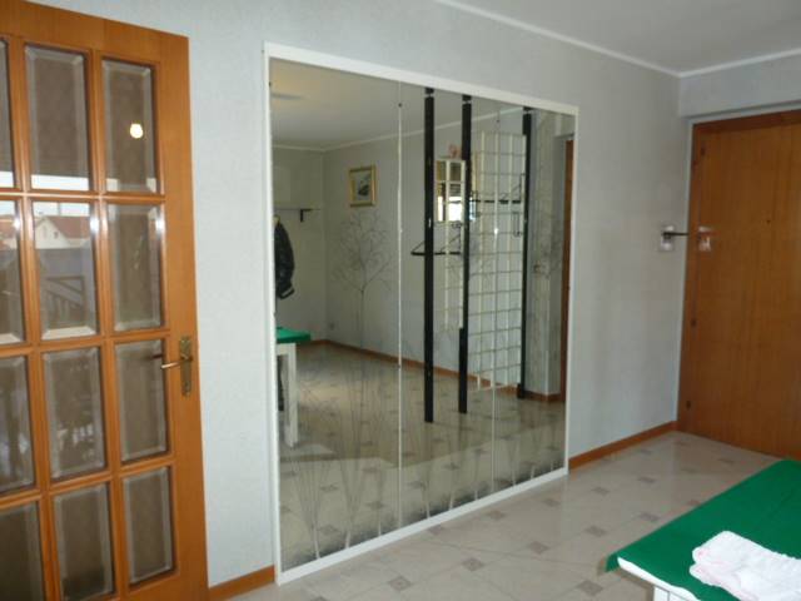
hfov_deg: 69.4
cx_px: 400
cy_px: 300
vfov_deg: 54.9
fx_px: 578
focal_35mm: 25
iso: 200
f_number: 3.3
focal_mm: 4.1
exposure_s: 1/30
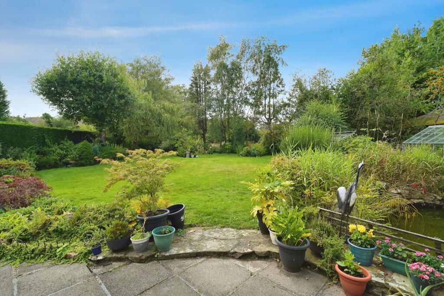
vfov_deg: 73.8
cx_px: 222
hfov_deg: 96.7
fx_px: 197
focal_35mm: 16
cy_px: 148
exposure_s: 1/320
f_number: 6.3
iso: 200
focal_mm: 16
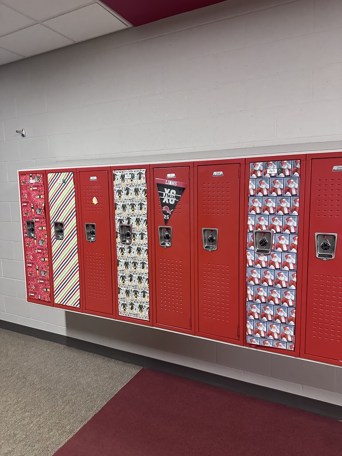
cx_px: 171
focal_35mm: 24
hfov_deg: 56.8
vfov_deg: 71.6
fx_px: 316
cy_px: 228
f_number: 1.78
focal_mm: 6.86
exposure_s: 1/60
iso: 500
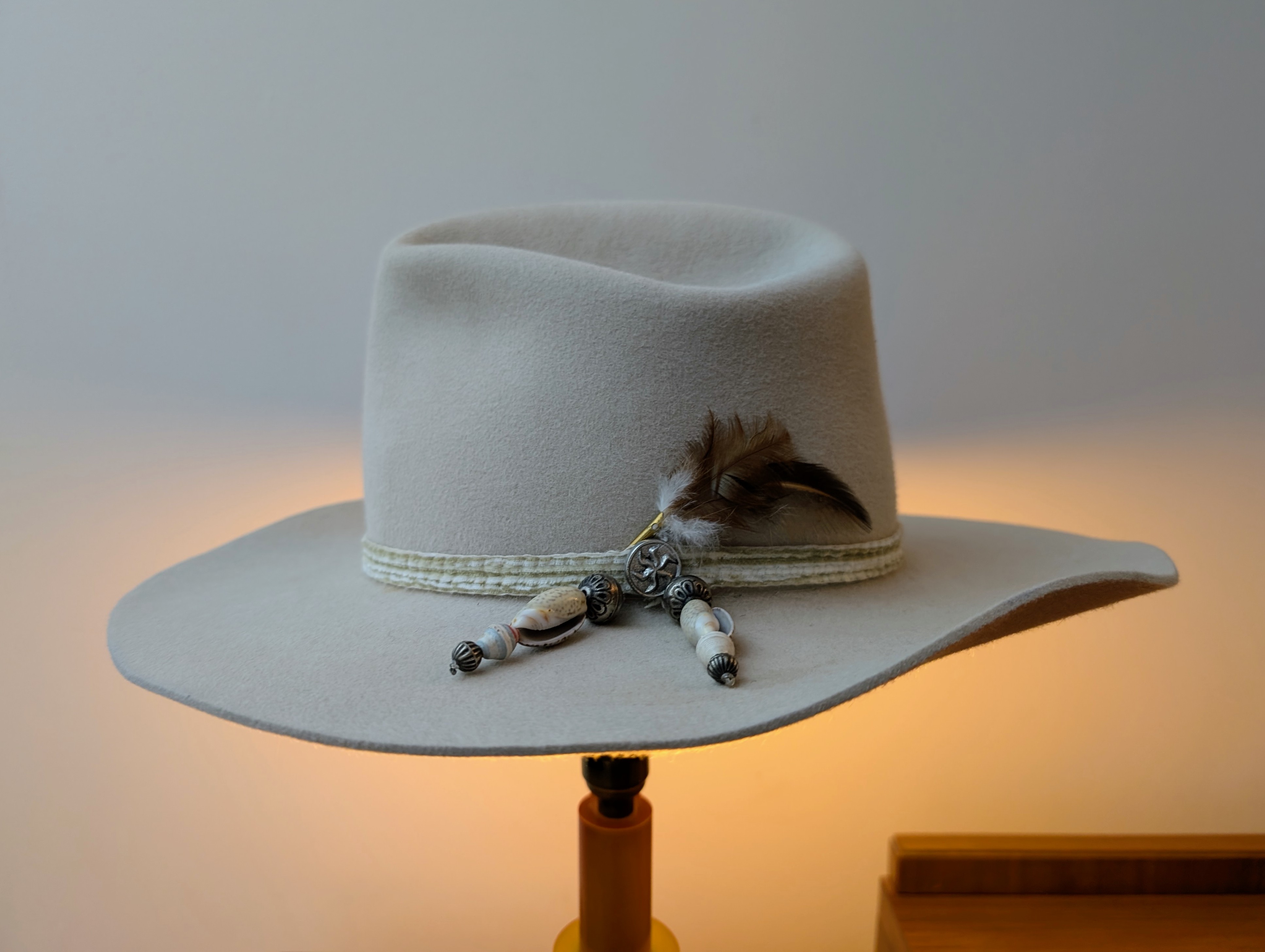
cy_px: 476
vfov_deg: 56.9
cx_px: 632
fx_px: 878
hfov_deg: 71.5
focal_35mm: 24
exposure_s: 1/23.8
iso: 135
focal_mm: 6.9
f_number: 1.68
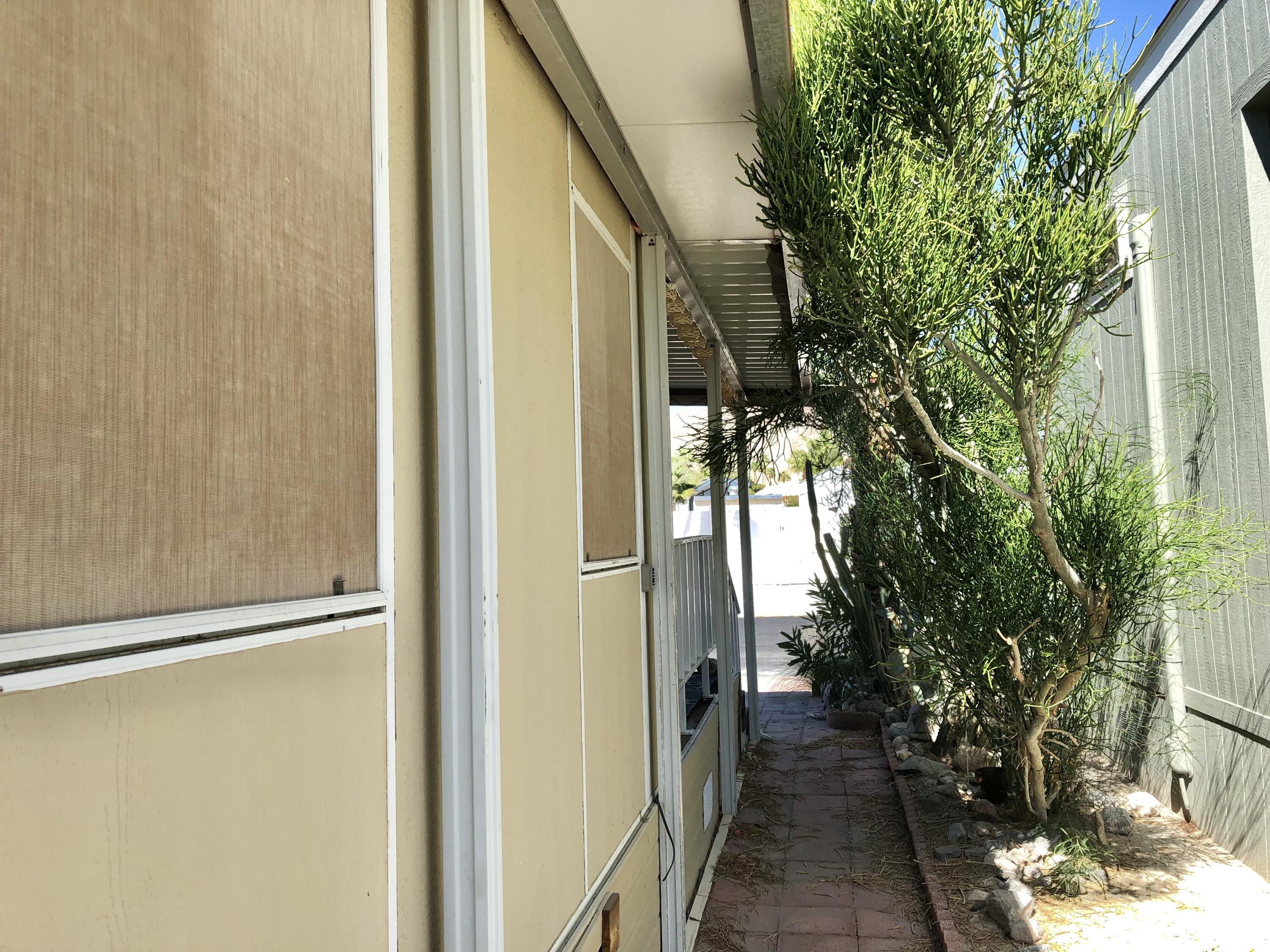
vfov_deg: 49.7
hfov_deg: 63.4
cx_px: 635
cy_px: 476
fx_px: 1027
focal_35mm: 28
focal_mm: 4
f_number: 1.8
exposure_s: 1/585
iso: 20
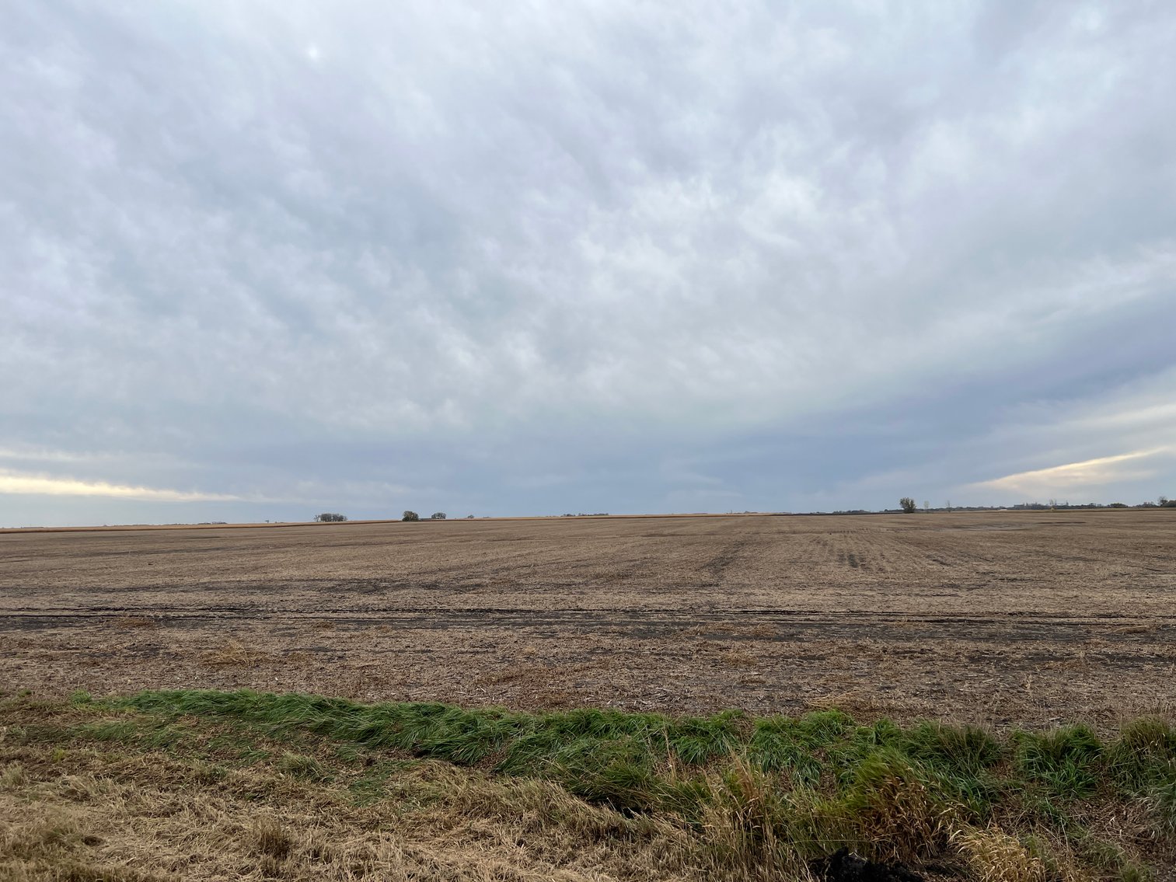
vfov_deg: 53.1
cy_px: 441
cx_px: 588
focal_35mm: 26
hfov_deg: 67.3
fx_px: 883
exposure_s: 1/2994
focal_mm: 5.7
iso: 50
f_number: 1.5
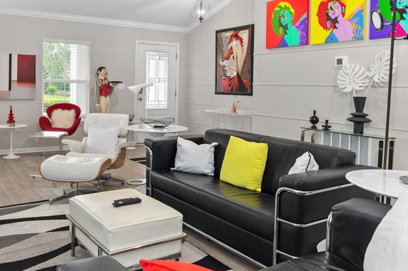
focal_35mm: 33
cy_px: 92
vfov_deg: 39.5
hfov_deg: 56.0
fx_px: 374
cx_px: 135
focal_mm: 16
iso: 400
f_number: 8
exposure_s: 1/1.25
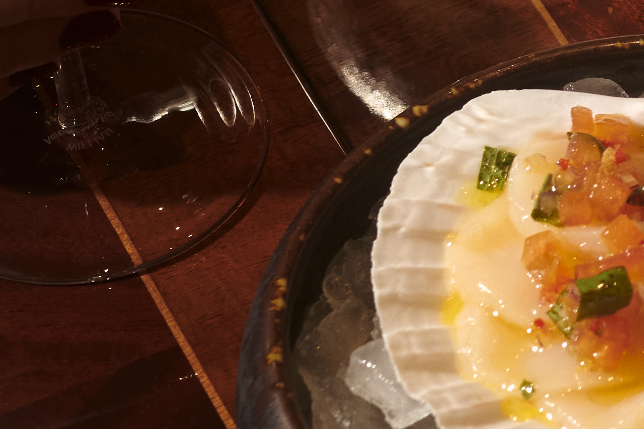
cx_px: 1572
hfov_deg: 6.2
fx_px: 5670
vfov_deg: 4.3
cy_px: -364
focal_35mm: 317
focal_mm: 50
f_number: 5.6
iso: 400
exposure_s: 1/100
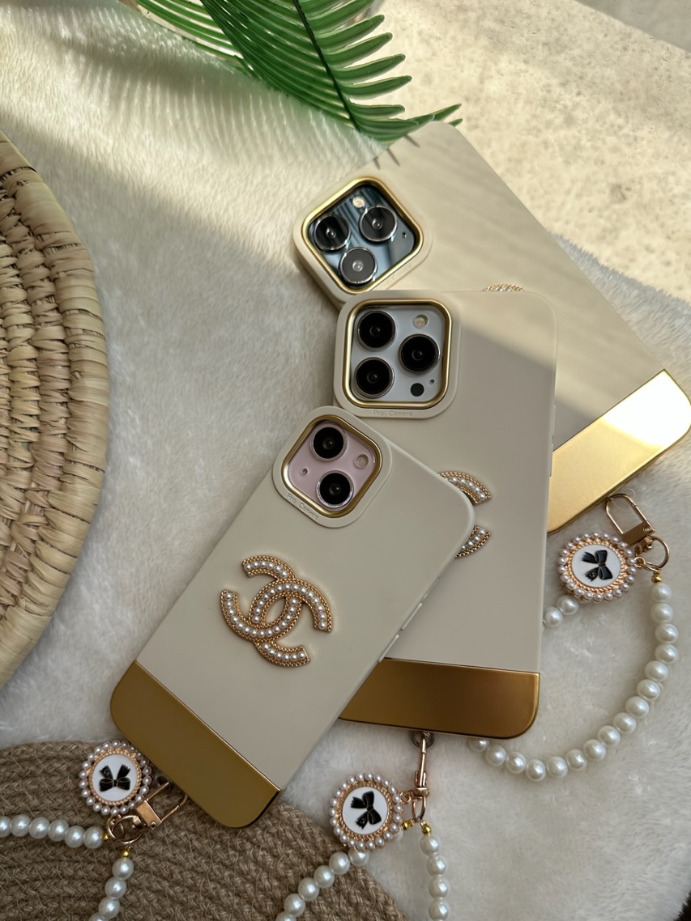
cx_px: 323
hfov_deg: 51.3
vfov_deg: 65.2
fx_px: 719
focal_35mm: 27
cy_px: 506
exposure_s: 1/3472
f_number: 1.78
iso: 80
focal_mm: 6.86
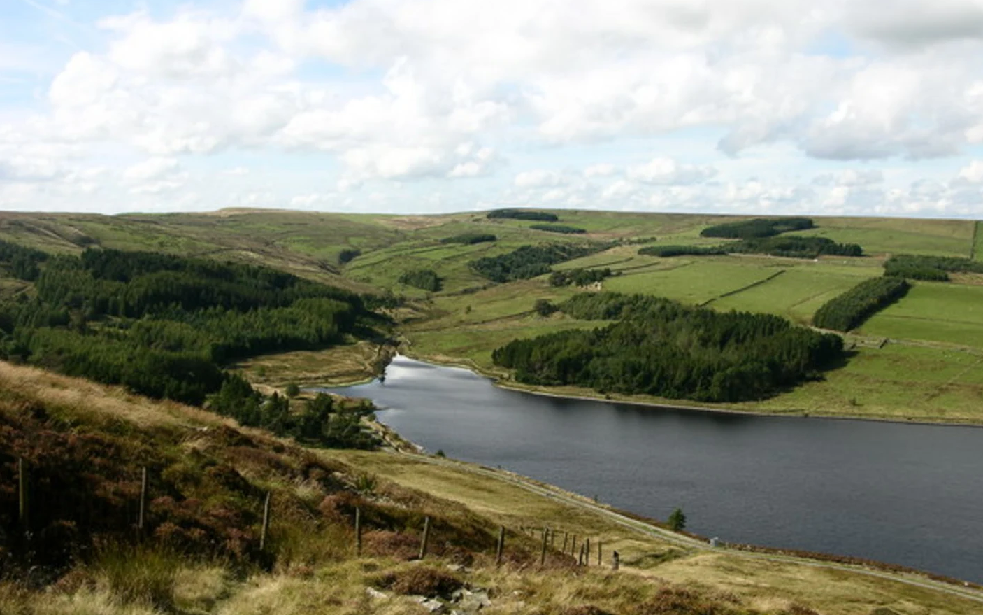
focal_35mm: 38
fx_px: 1018
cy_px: 337
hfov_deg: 51.5
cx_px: 492
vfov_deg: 33.6
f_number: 8
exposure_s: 1/123
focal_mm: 8.9
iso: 50
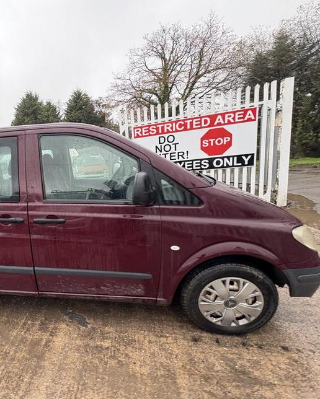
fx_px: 225
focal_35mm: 19
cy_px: 203
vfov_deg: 83.2
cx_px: 59
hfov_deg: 64.0
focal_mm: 2.22
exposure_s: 1/71
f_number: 2.2
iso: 250
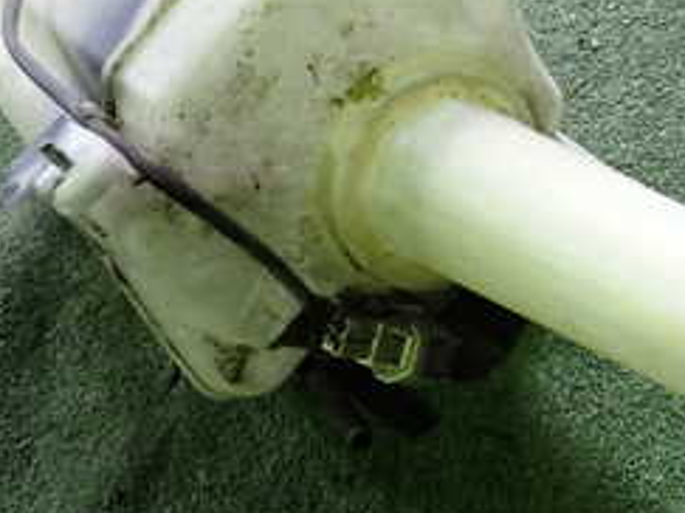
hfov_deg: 25.8
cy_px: 214
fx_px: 1464
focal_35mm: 74
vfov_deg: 19.9
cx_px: 564
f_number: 2.3
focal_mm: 5.4
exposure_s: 1/30
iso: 400
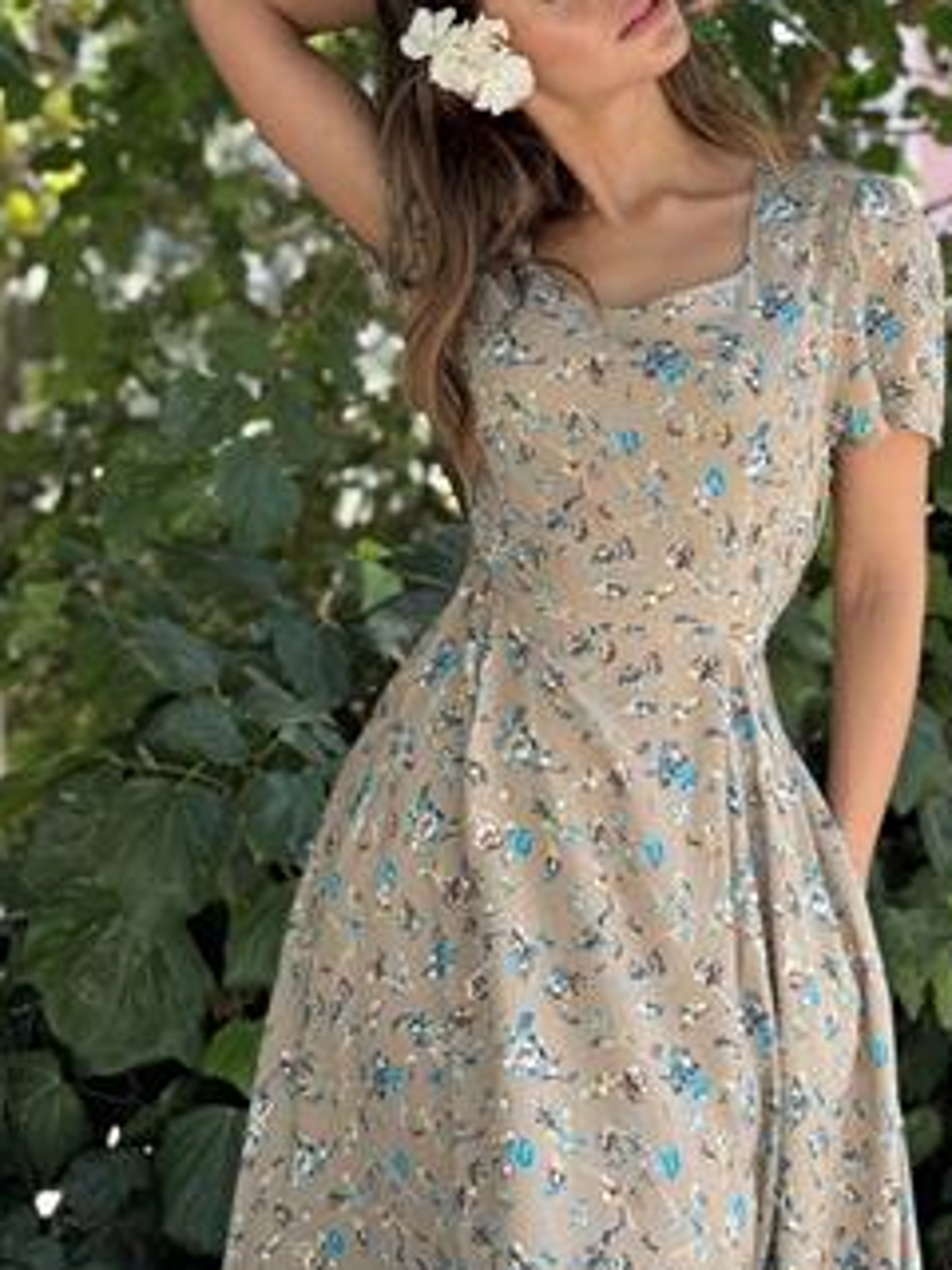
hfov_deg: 18.4
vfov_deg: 24.3
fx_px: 2934
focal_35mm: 80
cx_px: 662
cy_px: 411
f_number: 1.78
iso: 64
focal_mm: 6.76
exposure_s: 1/268
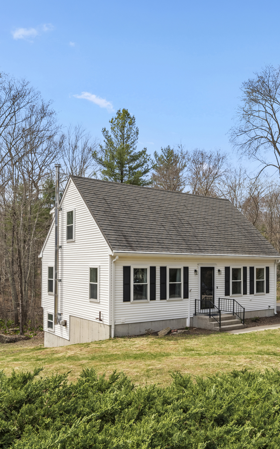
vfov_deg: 61.2
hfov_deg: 40.5
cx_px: 164
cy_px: 225
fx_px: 379
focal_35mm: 31
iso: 320
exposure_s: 1/100
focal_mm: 20
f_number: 10
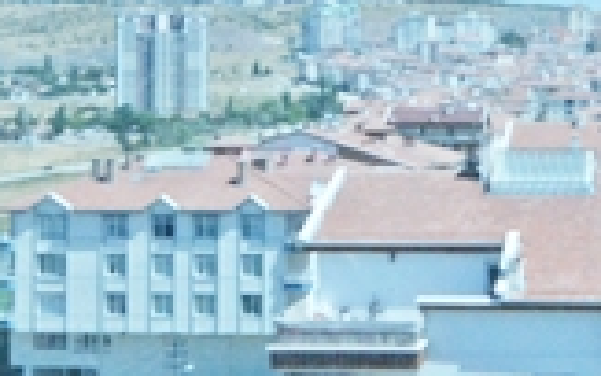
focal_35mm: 82
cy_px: 20
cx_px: 542
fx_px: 1352
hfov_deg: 24.3
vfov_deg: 15.6
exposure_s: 1/400
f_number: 22
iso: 1600
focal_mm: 11
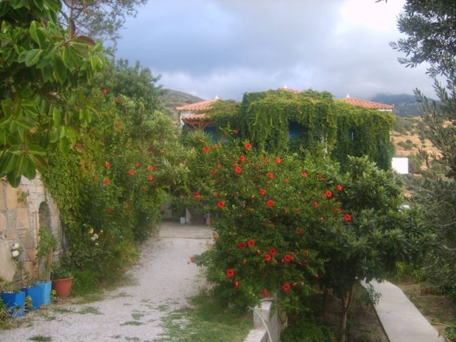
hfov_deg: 52.6
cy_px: 171
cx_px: 228
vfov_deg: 40.7
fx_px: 461
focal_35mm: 35
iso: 50
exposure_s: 1/125
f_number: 2.8
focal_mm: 7.4
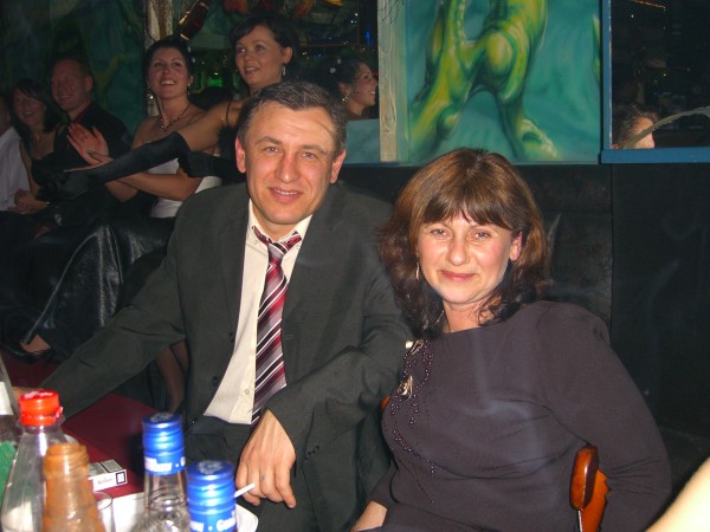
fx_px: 779
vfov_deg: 37.7
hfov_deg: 49.0
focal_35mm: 38
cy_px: 266
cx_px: 355
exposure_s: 1/60
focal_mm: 7.9
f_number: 2.8
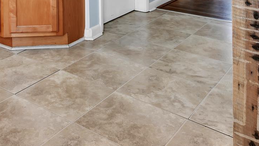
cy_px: -57
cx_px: 10
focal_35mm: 47
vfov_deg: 22.1
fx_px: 323
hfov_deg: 39.4
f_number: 9
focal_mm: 11
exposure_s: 1/2
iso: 100
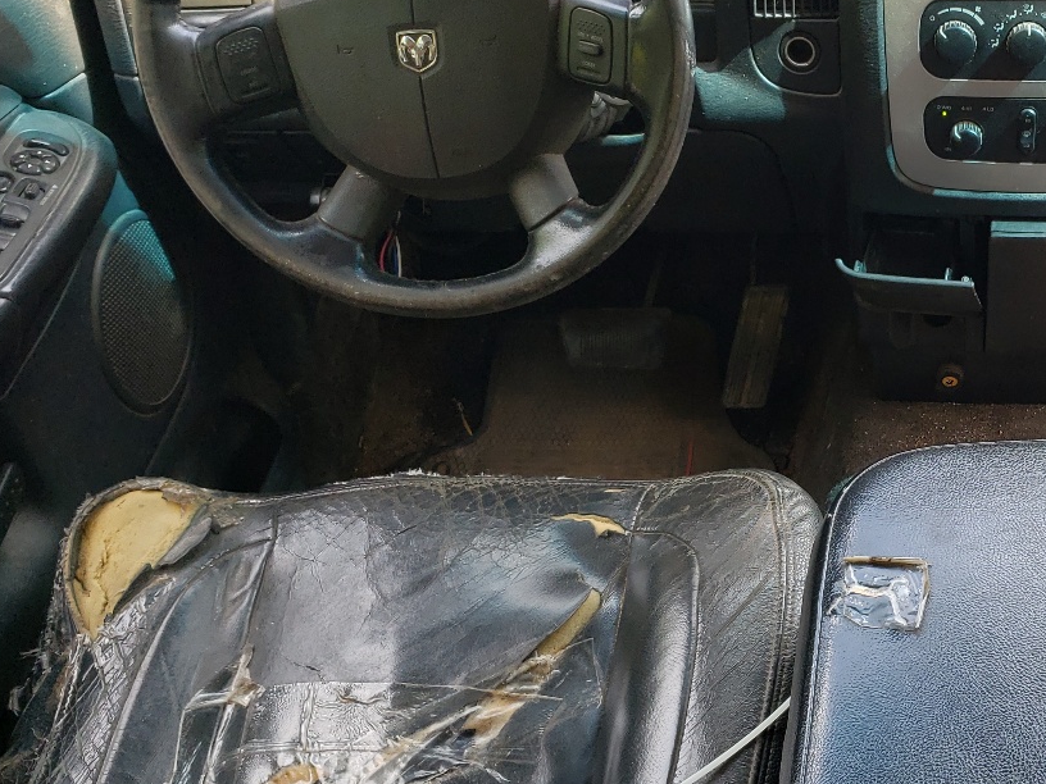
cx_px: 955
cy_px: 414
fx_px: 1541
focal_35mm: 51
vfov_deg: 28.6
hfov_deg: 35.2
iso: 50
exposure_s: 1/156
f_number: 1.5
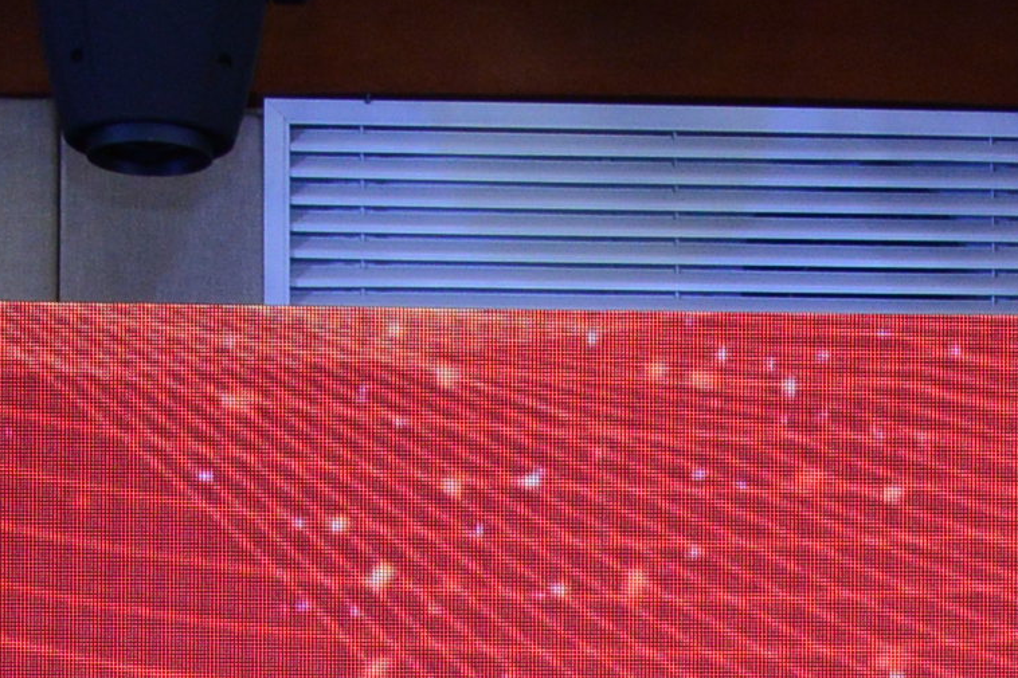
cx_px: 897
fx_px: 9470
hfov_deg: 6.1
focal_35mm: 335
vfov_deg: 3.9
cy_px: 2207
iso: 1250
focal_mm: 46
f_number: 5.6
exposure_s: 1/60
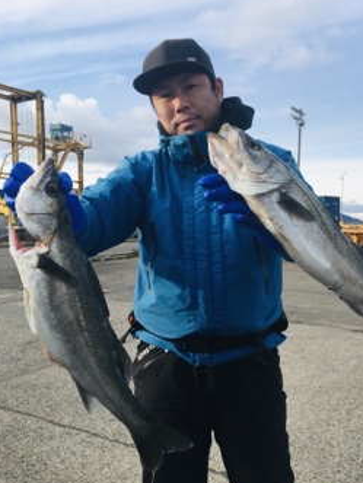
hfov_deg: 40.6
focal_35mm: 35
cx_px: 213
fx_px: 488
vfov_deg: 52.4
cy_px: 271
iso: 25
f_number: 2.2
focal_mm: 4.15
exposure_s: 1/663
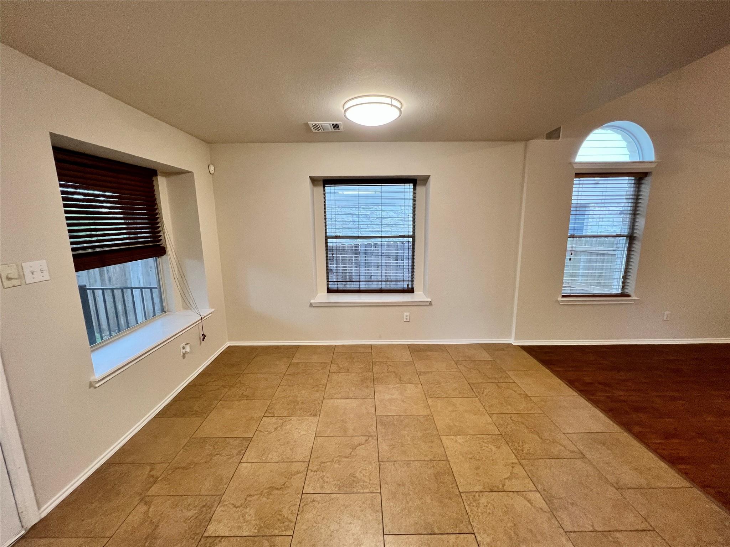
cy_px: 274
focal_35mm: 13
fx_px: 274
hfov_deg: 106.2
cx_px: 365
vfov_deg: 89.9
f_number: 1.8
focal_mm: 1.57
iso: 200
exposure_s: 1/120
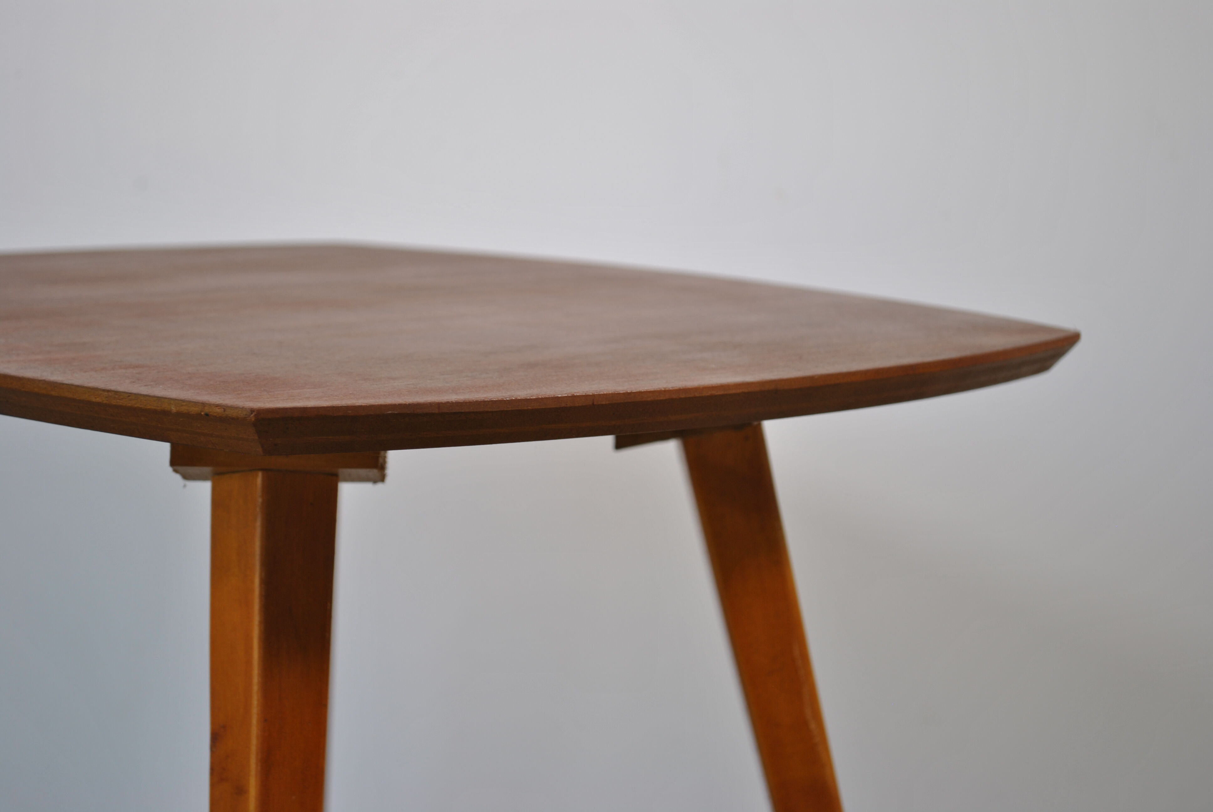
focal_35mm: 82
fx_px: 2783
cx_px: 606
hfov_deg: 24.6
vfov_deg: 16.6
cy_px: 406
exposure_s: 1/40
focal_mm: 55
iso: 100
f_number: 5.6
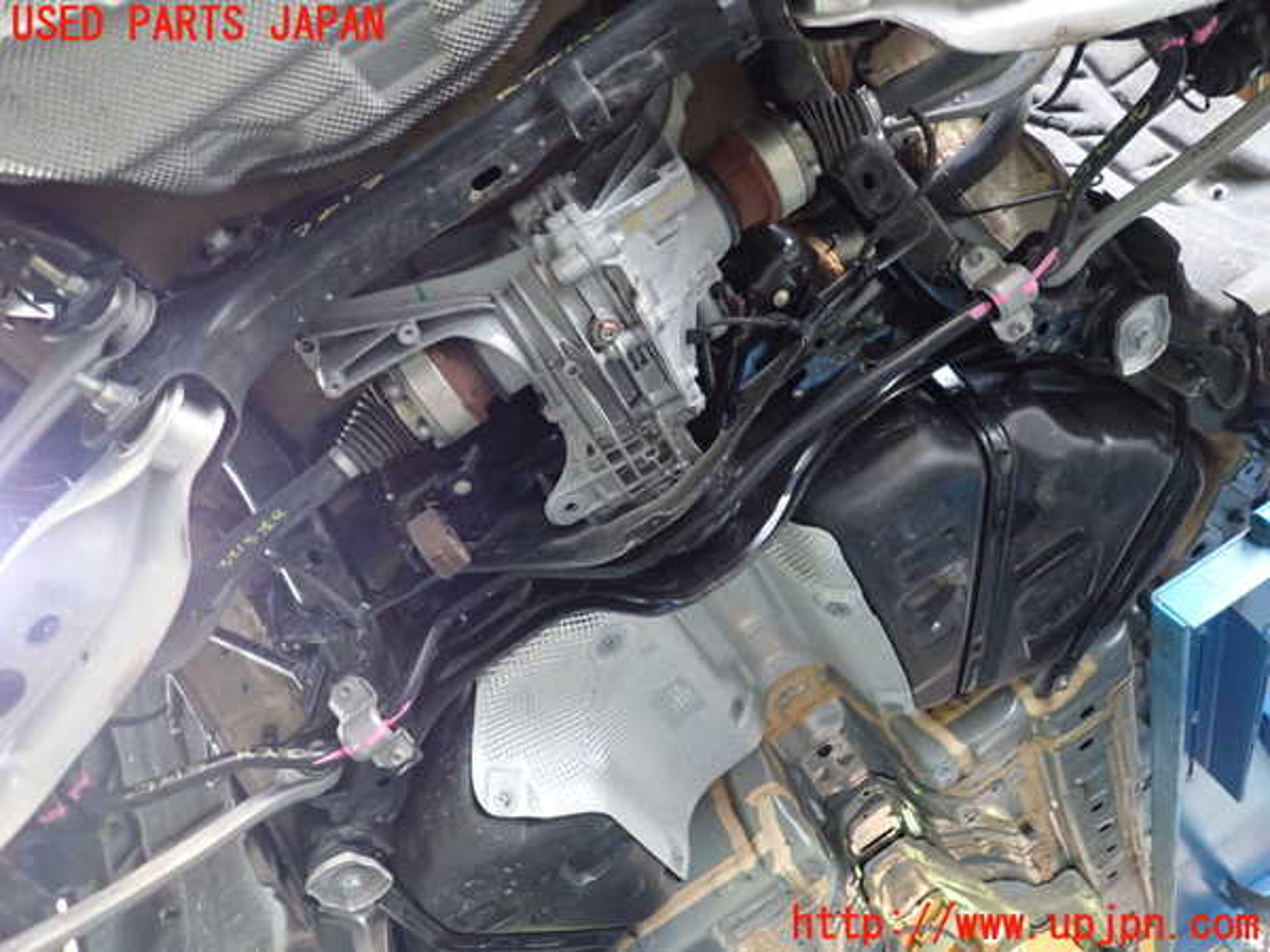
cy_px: 476
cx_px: 635
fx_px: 917
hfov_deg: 69.4
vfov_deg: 54.9
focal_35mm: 25
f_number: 2
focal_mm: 4.5
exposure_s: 1/25
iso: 800
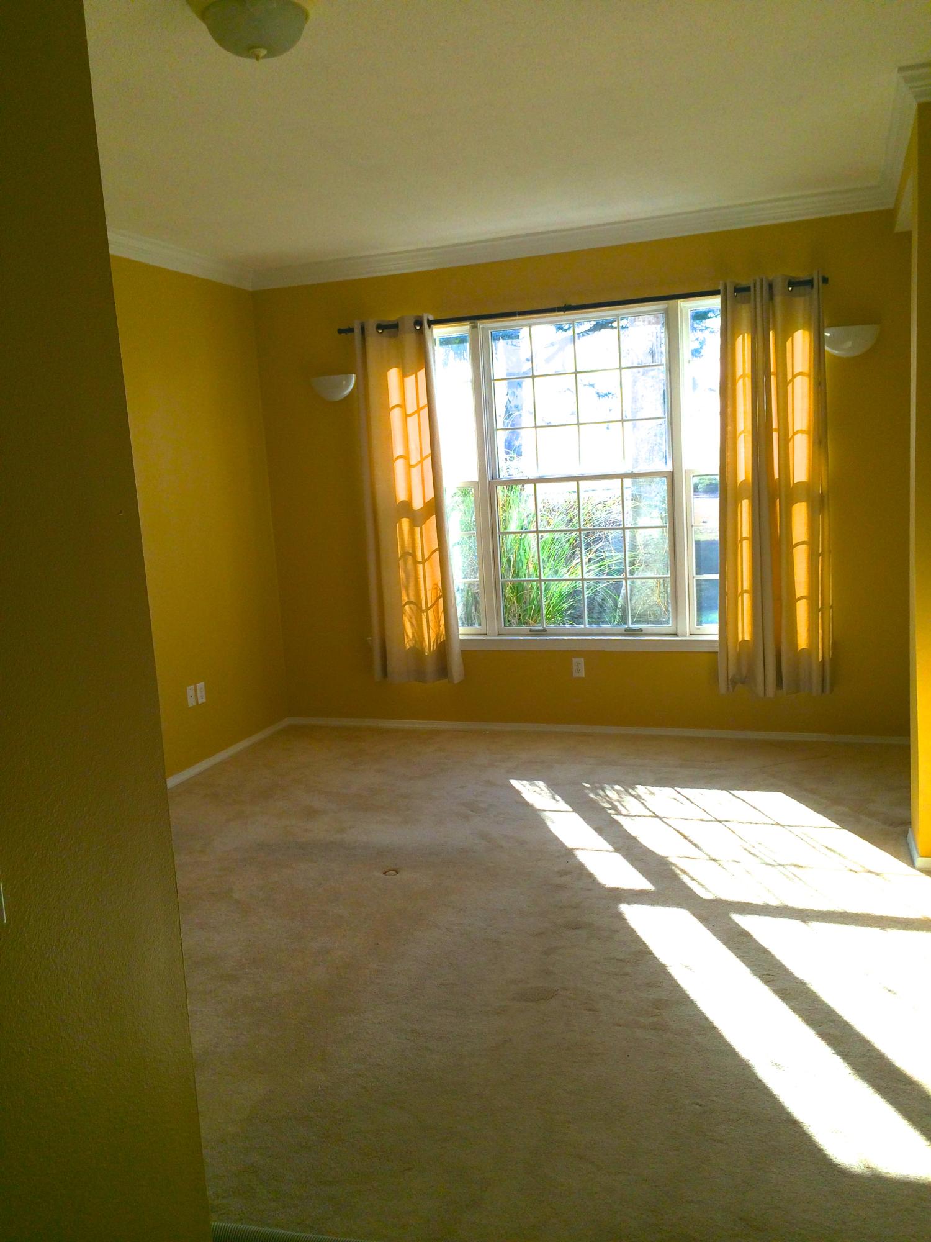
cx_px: 466
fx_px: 1076
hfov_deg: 46.8
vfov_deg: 60.0
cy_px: 621
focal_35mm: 30
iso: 32
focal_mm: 4.12
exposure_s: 1/760
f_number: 2.2
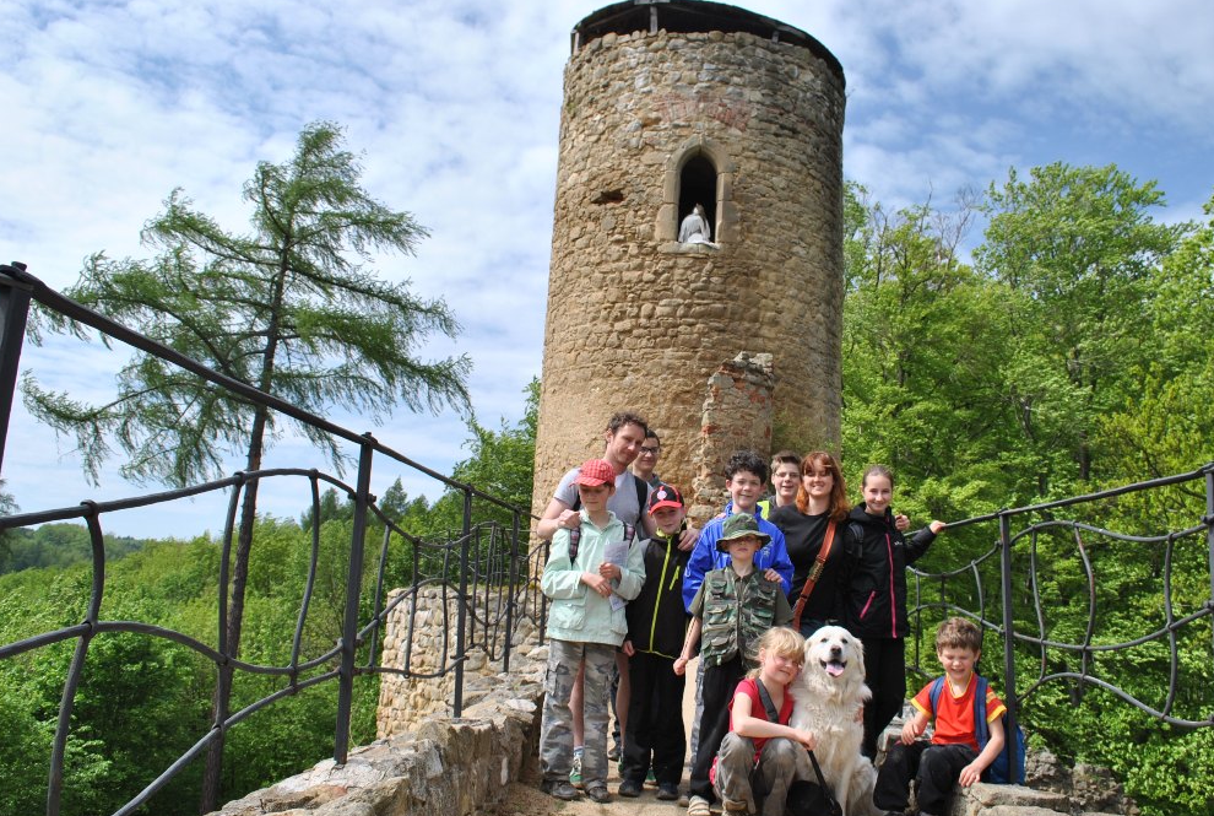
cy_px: 439
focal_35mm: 30
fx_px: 1014
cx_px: 616
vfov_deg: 43.8
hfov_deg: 61.8
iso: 100
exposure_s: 1/250
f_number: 8
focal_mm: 18
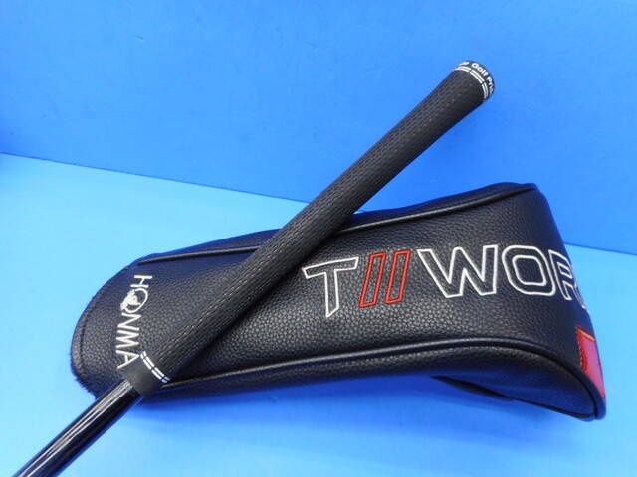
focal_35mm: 25
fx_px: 460
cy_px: 238
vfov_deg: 54.9
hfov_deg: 69.4
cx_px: 318
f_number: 3.7
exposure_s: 1/30
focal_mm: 4.5
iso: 200
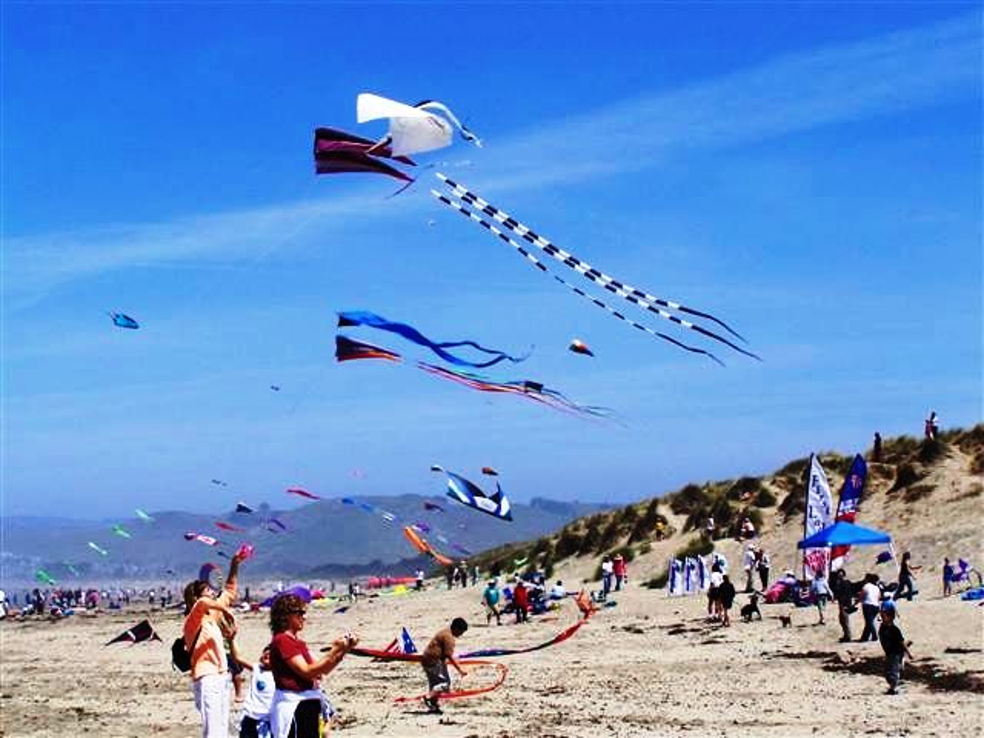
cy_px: 369
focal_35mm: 69
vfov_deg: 21.3
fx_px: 1961
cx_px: 492
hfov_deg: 28.2
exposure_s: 1/640
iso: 64
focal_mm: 11.5
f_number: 4.5
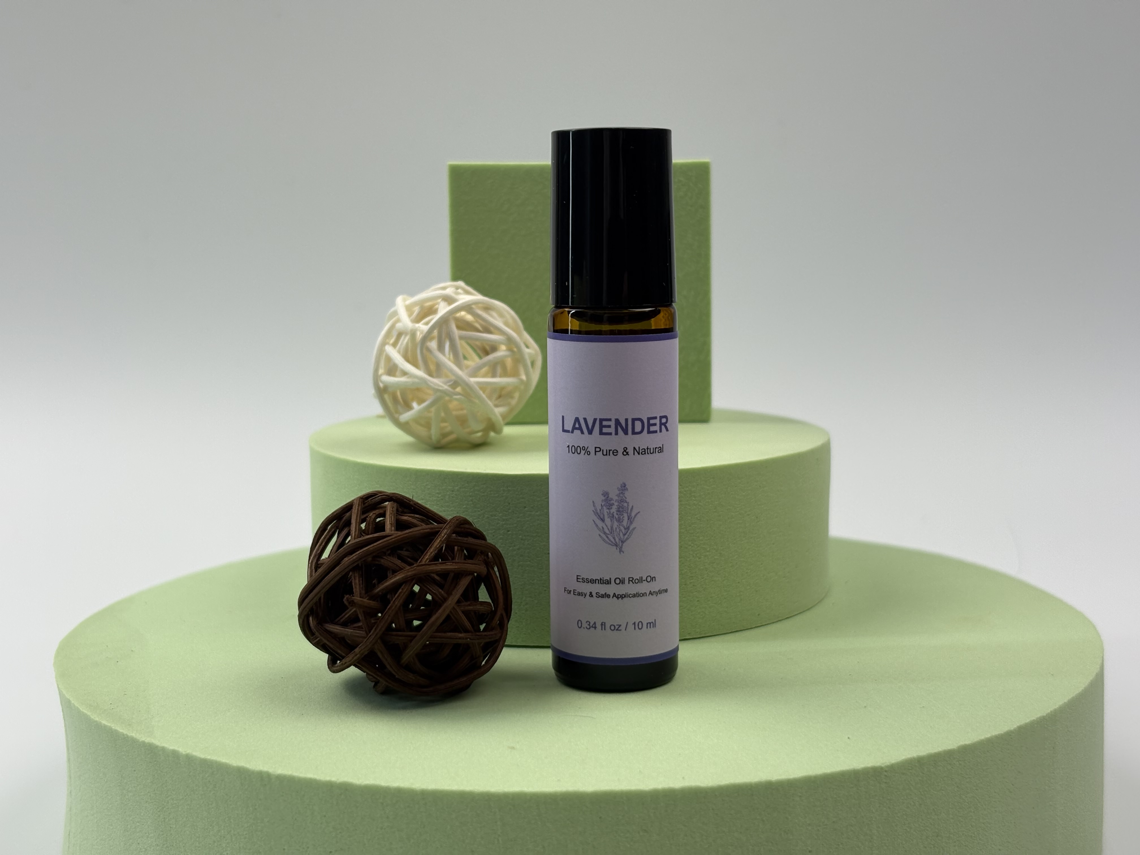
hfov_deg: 36.8
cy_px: 428
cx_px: 570
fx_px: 1713
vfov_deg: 28.0
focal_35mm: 52
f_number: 1.6
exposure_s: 1/303
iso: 50
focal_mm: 5.96
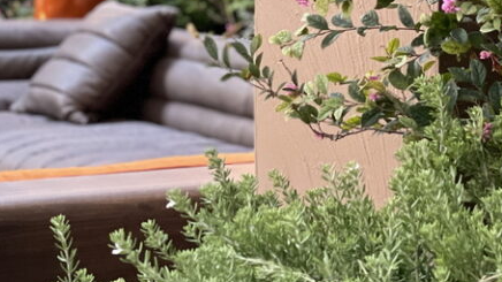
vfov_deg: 8.9
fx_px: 1770
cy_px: -146
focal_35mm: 133
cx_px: 310
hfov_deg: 16.1
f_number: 2
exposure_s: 1/100
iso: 250
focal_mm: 6
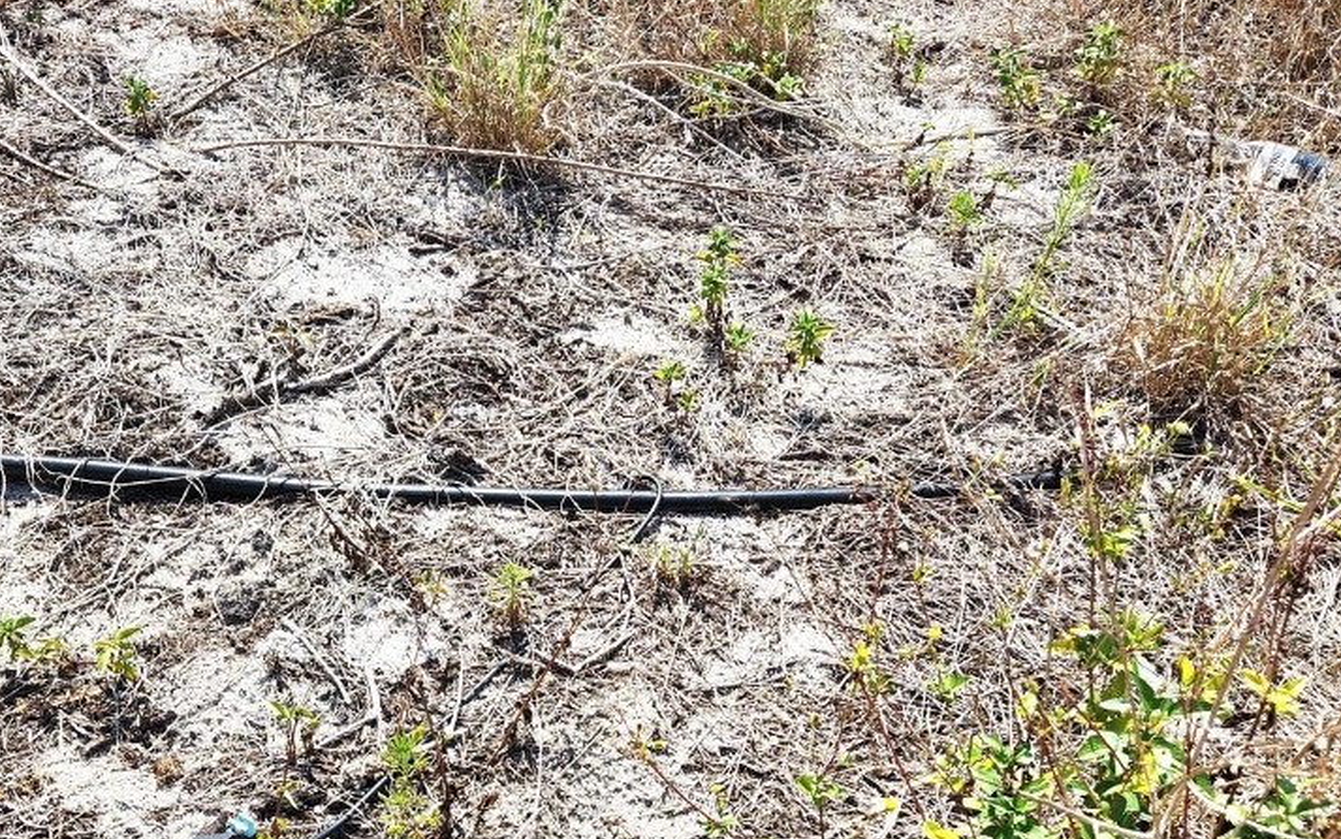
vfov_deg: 35.0
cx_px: 553
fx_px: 1279
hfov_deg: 55.0
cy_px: 683
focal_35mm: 35
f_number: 1.8
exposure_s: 1/1250
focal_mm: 5.4
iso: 20
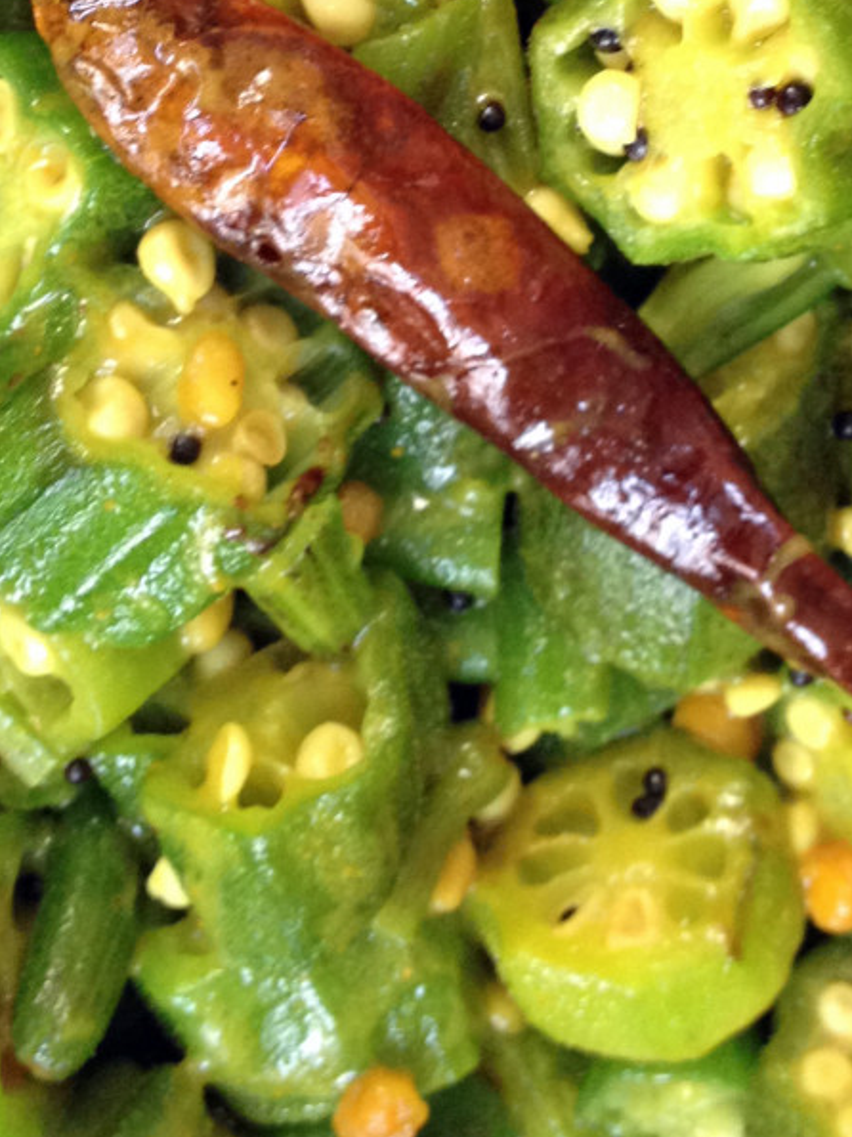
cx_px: 504
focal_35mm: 98
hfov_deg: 15.1
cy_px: 144
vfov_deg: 19.7
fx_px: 3217
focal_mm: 4.28
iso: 100
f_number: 2.4
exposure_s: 1/20
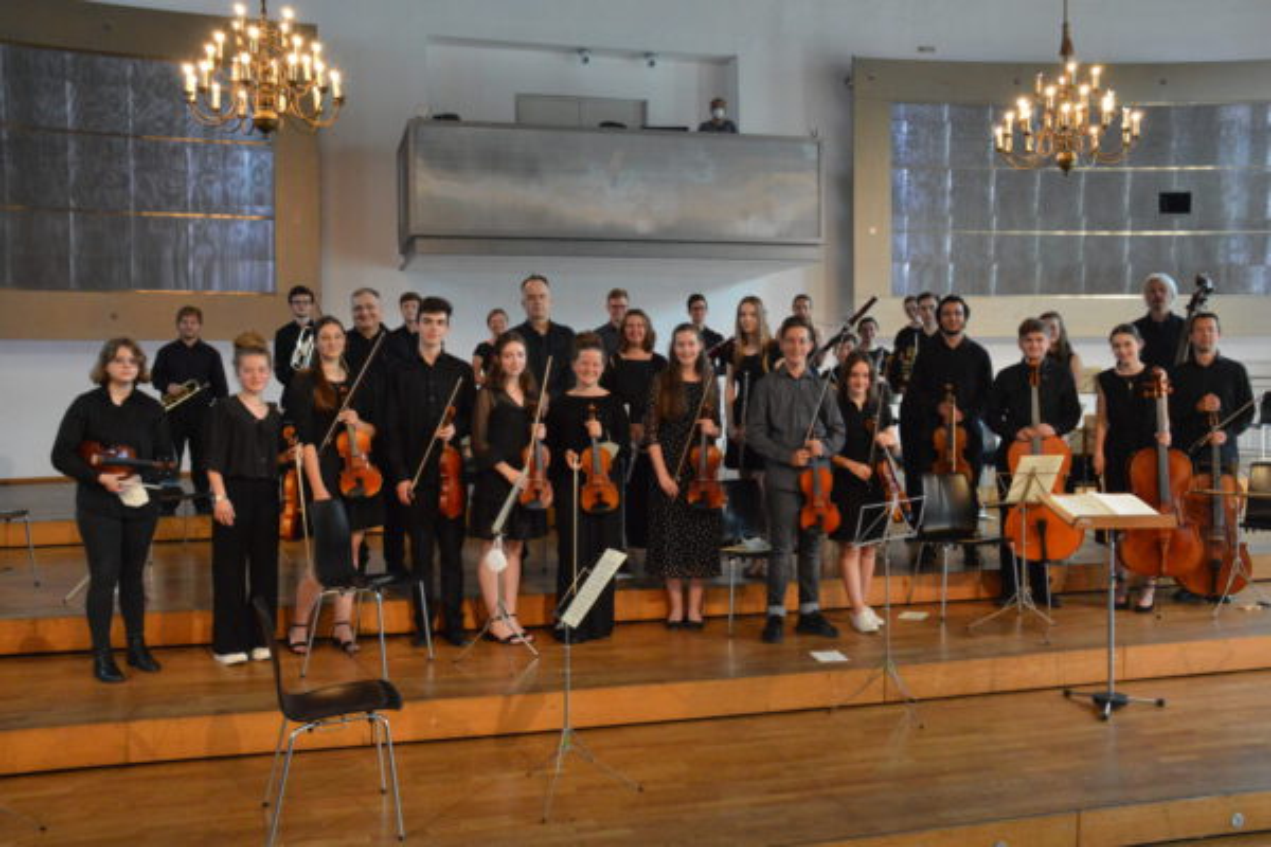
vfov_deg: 40.0
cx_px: 636
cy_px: 424
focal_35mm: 33
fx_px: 1165
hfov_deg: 57.2
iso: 3200
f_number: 7.1
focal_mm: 22
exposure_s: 1/160
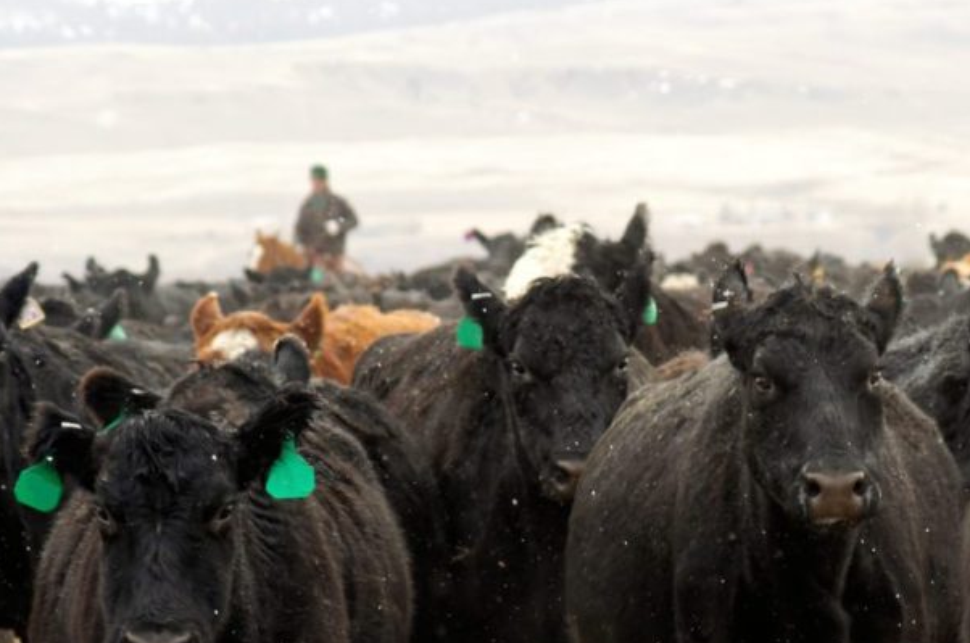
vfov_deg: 3.9
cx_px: 807
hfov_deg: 5.9
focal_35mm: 350
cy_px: 590
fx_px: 9413
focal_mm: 120
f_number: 8
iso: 320
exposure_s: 1/320
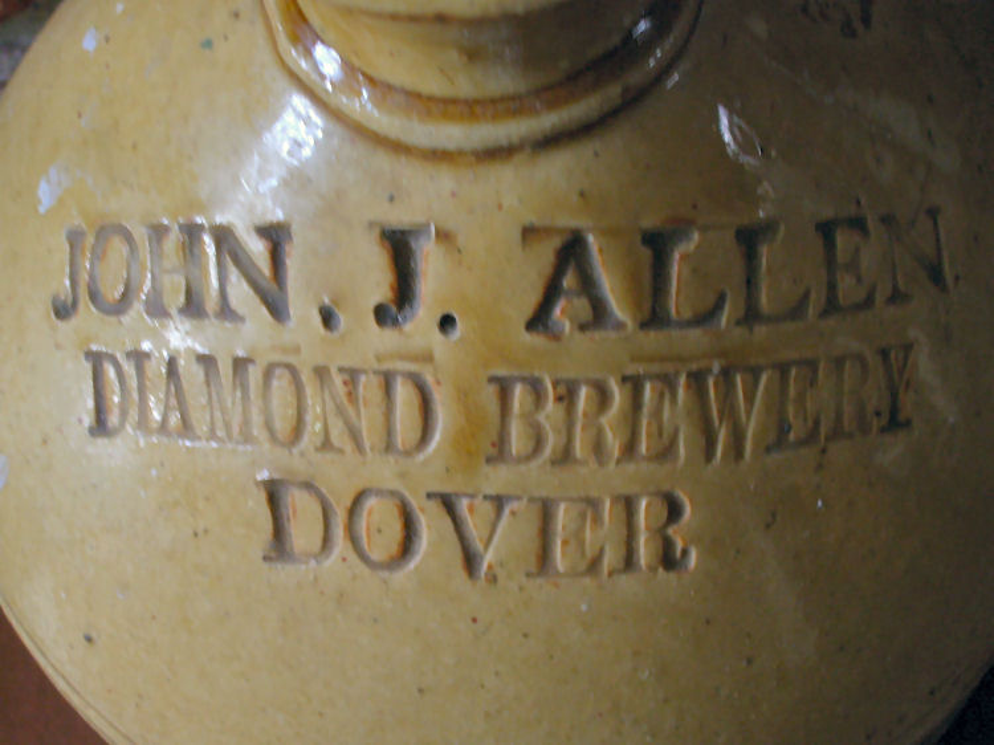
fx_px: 1780
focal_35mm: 62
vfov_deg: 23.6
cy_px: 372
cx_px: 497
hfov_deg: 31.2
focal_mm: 10.2
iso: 200
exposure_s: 1/13
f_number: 3.5
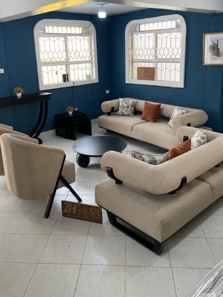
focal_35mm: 31
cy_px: 121
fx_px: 266
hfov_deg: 45.4
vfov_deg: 58.0
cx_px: 109
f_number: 1.6
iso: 50
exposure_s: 1/100
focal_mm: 4.2
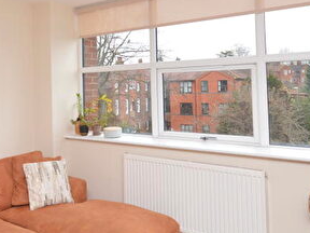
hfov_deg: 50.5
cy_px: 73
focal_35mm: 35
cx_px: 79
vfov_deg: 40.1
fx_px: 313
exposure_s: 1/100
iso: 400
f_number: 5
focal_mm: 10
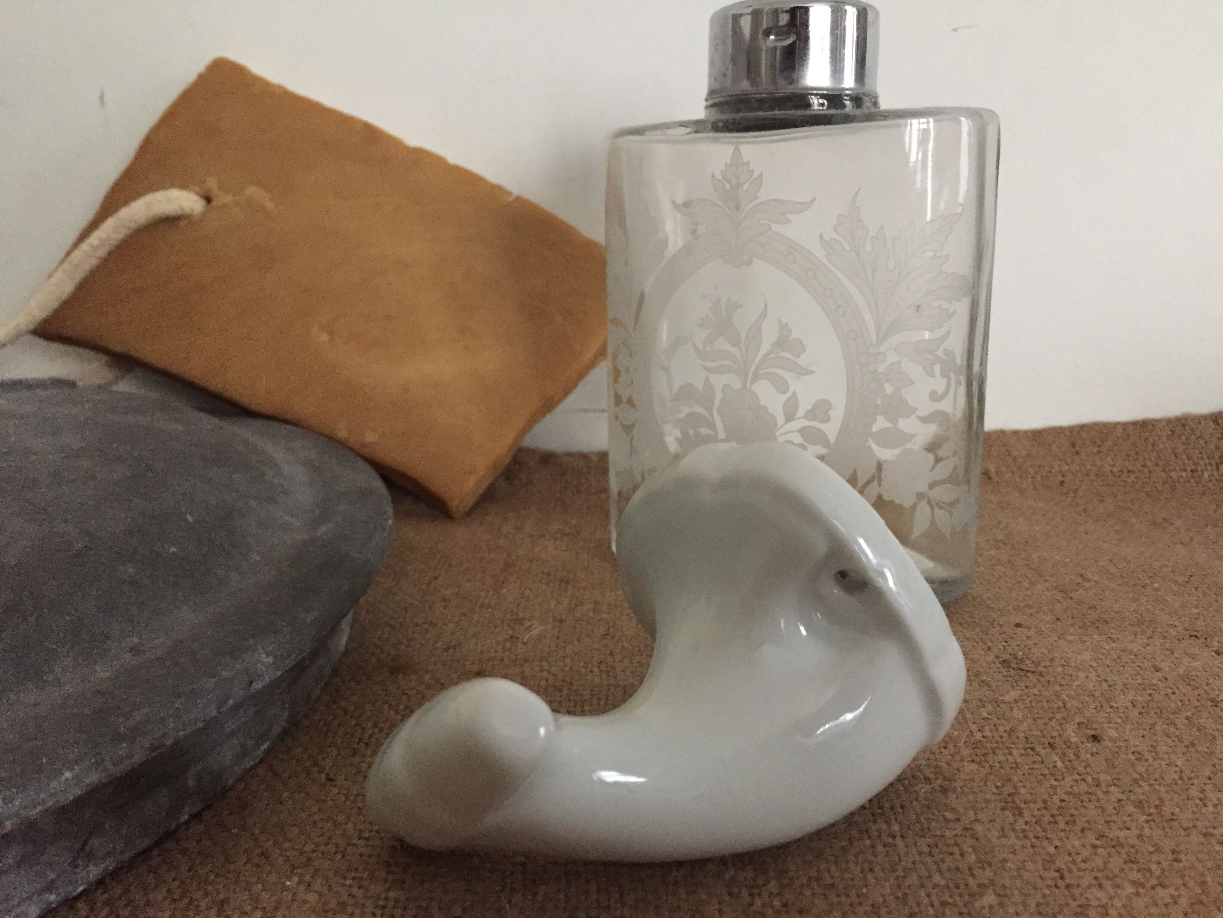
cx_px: 612
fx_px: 1025
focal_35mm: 29
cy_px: 459
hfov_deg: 61.7
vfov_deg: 48.2
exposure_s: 1/17
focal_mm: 4.15
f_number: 2.2
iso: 400
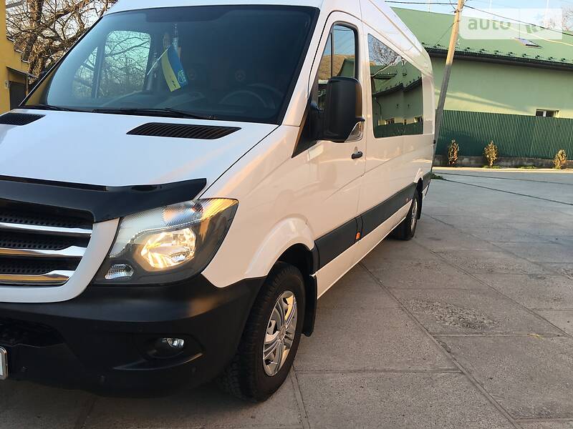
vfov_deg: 48.2
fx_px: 480
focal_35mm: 29
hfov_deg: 61.7
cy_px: 214
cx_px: 286
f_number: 2.2
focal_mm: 4.2
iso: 25
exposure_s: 1/275
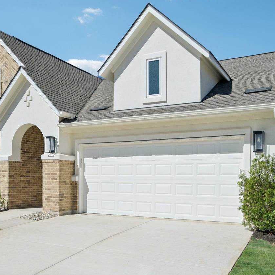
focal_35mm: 35
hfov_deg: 47.1
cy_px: 136
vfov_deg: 47.2
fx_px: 315
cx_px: 118
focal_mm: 18
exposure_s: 1/2000
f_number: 8
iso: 400
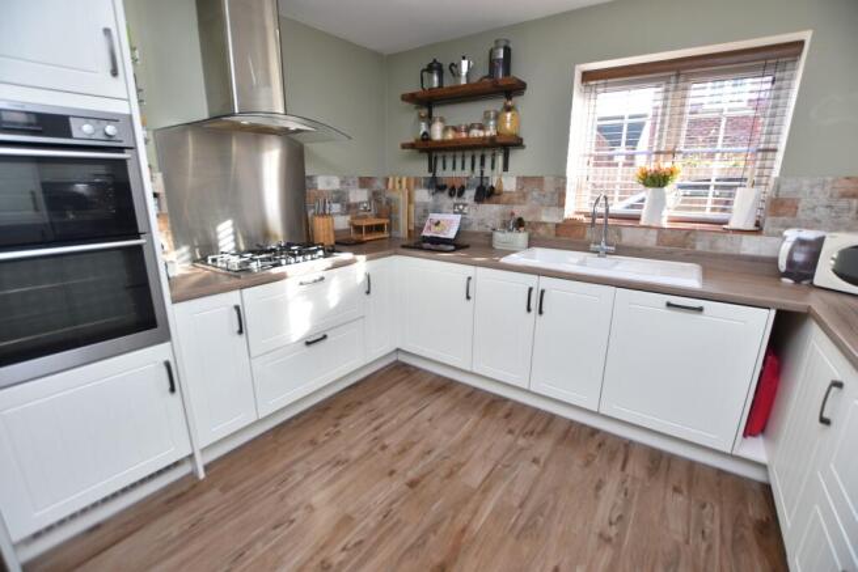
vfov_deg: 77.4
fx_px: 358
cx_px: 429
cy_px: 286
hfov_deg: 100.4
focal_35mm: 15
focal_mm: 10
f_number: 3.5
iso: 100
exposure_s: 1/50
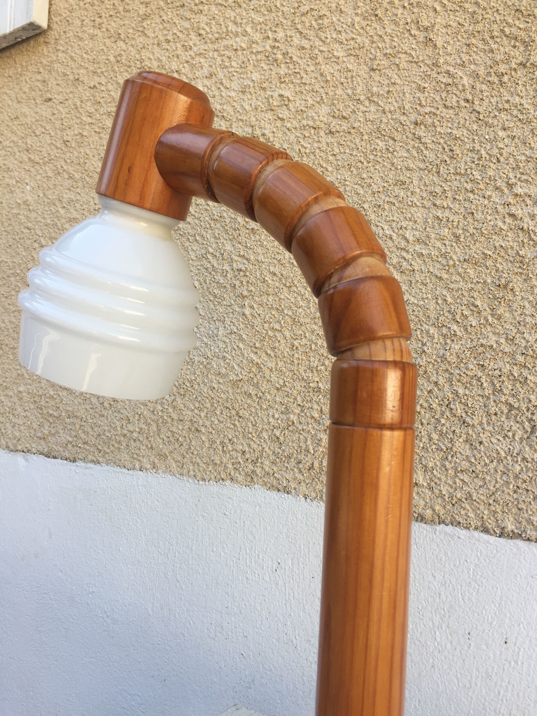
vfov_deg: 61.7
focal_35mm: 29
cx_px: 268
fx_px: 600
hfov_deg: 48.2
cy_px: 358
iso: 32
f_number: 2.2
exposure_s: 1/284
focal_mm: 4.15
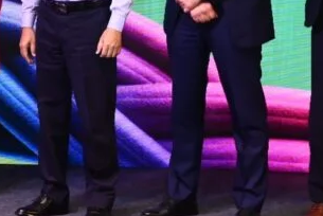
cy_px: -67
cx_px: -78
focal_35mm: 130
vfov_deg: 10.3
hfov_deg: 15.1
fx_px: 1167
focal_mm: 31
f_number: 5.6
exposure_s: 1/160
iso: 1250
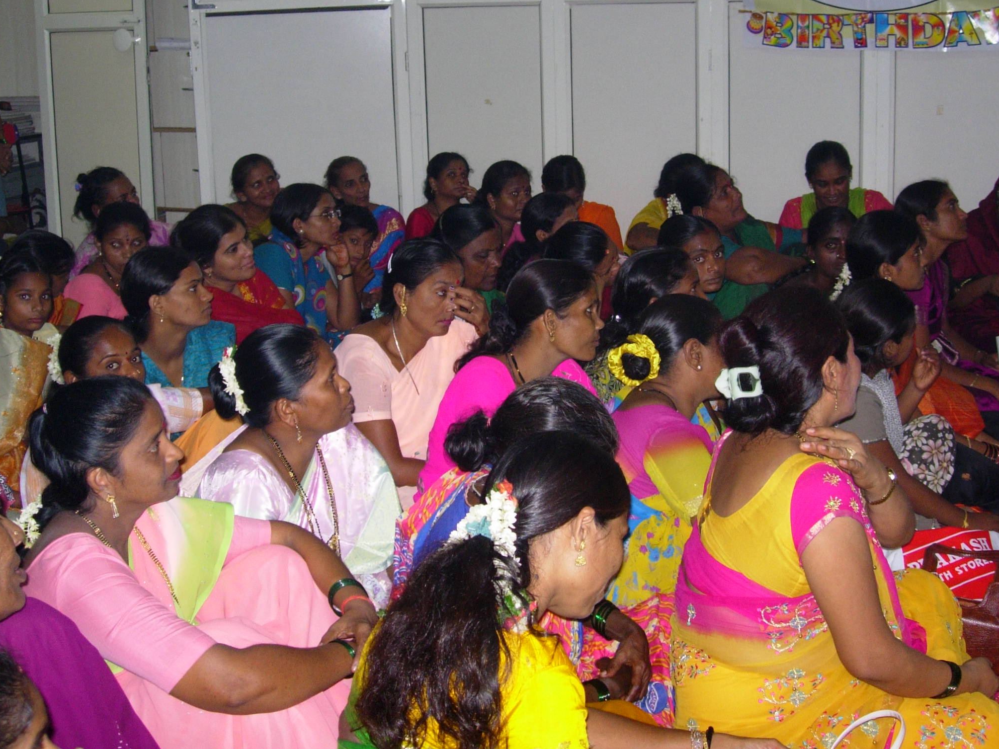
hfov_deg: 38.9
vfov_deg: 29.6
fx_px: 1414
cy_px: 292
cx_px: 534
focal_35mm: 49
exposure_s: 1/93.1
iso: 115
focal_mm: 7.8
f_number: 2.8
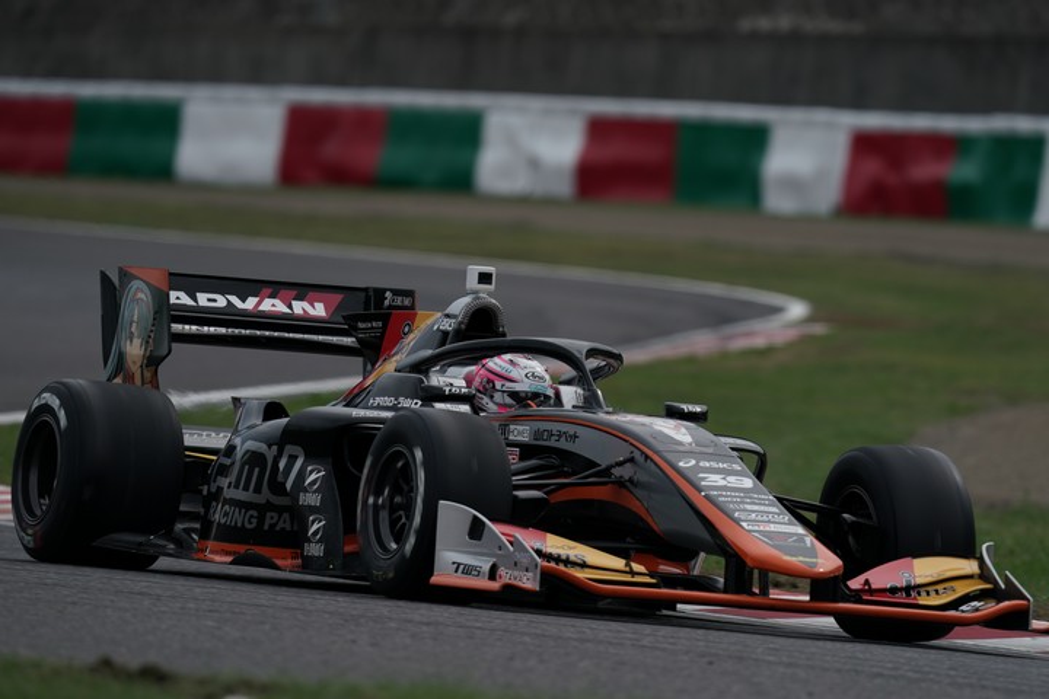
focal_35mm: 600
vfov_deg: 2.3
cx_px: 524
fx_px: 17482
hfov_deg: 3.4
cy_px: 350
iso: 200
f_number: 8
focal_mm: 600
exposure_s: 1/800
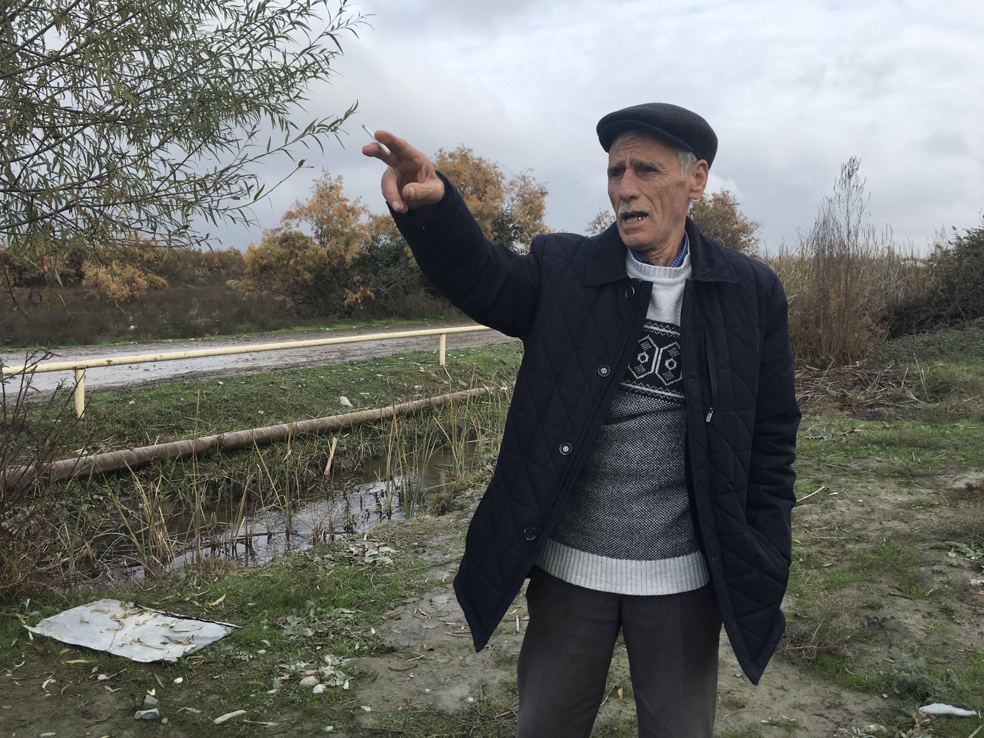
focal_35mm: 29
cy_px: 369
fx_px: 824
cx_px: 492
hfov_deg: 61.7
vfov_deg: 48.2
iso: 25
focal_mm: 4.15
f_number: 2.2
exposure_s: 1/610
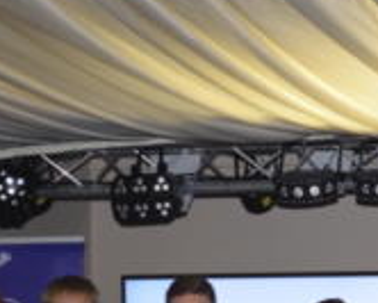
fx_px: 2613
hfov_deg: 8.2
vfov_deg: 6.6
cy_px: 290
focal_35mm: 233
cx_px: 417
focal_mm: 55
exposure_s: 1/60
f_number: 5.6
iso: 1800
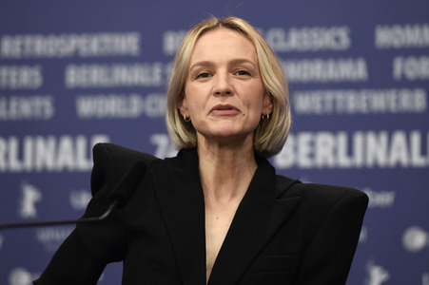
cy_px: 142
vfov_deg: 6.9
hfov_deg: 10.3
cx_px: 214
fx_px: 2382
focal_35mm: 200
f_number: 4
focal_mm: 200
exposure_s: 1/320
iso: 1250
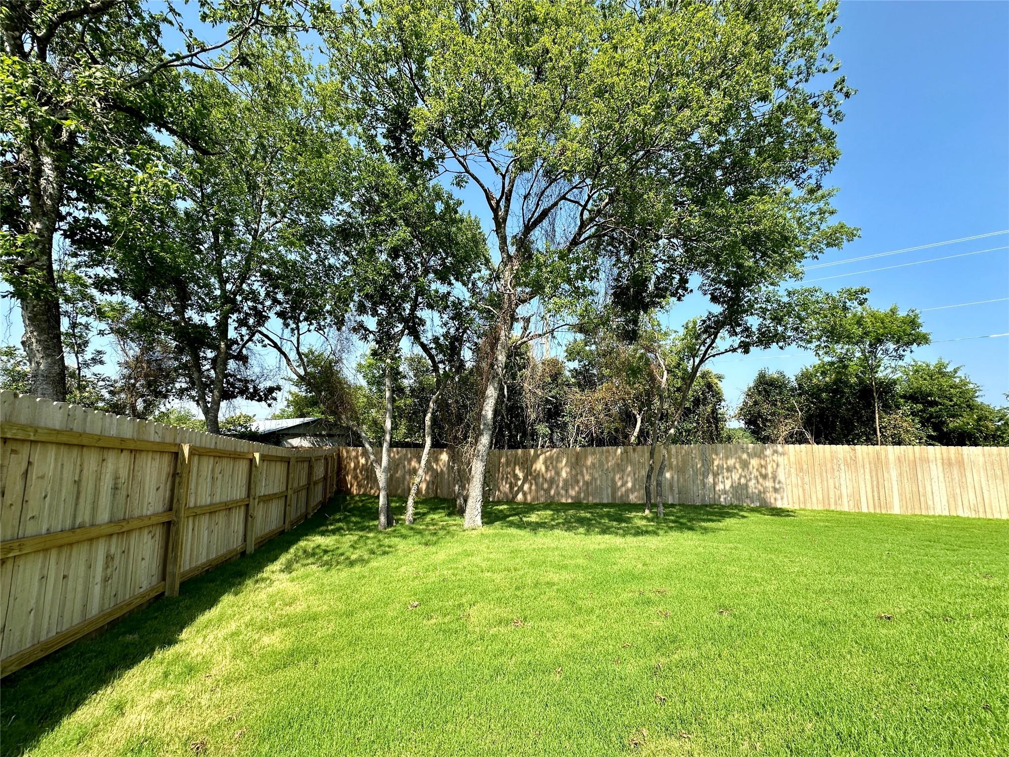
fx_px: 408
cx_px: 504
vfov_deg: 85.7
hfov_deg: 102.1
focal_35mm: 14
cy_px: 378
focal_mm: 2.22
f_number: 2.2
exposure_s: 1/842
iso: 40
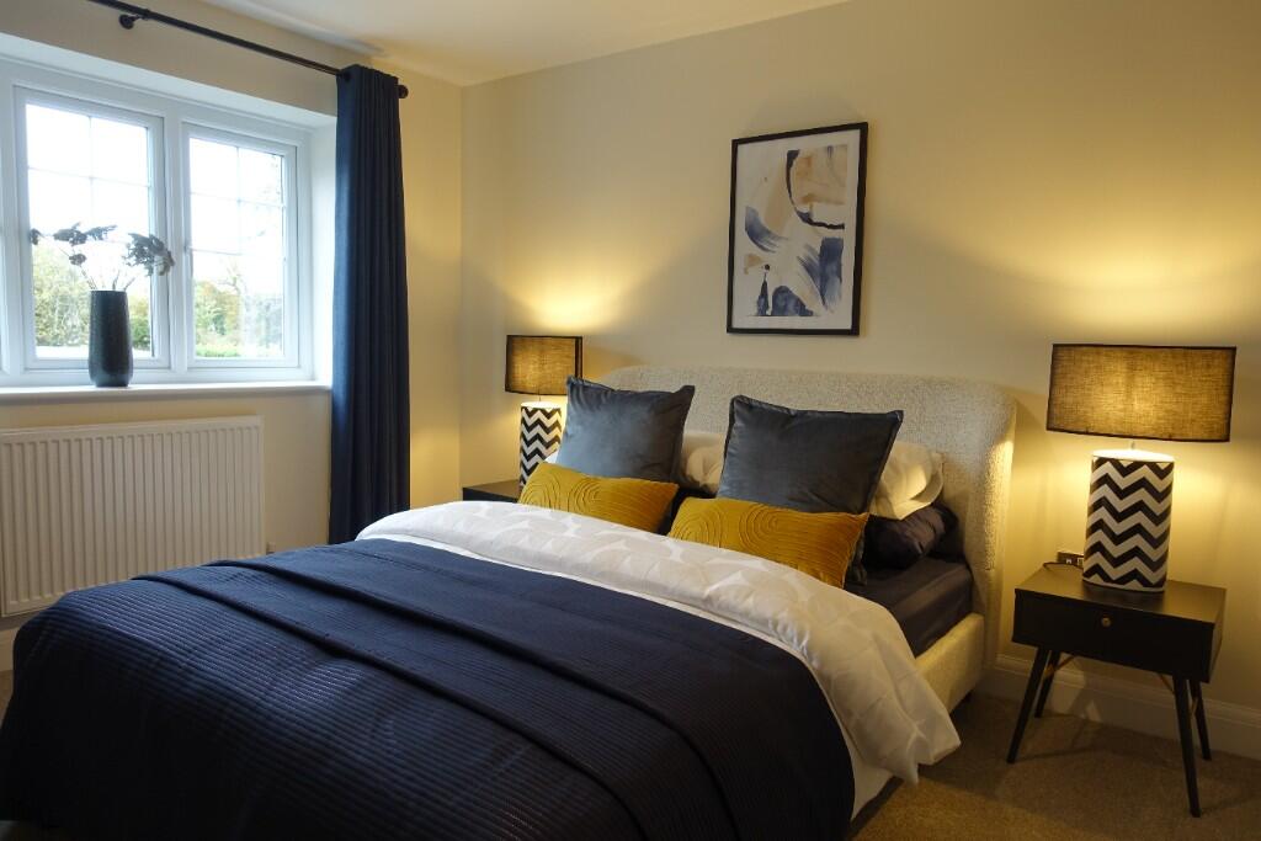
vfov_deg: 53.1
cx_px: 630
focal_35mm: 24
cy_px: 420
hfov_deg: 73.7
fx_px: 841
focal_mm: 8.8
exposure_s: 1/30
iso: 125
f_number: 2
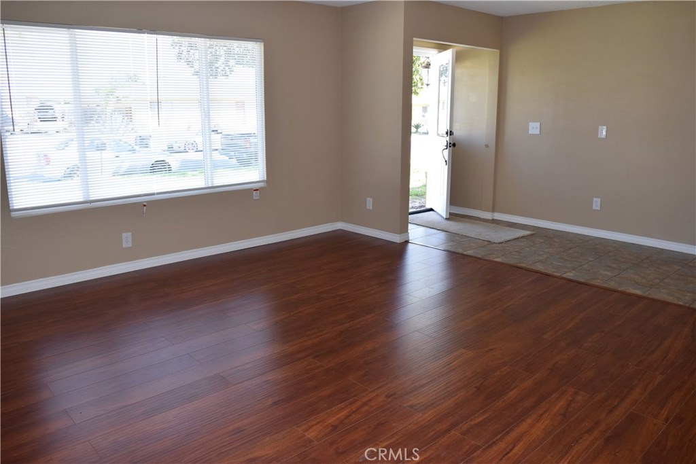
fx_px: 522
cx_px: 348
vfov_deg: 47.9
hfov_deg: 67.4
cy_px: 232
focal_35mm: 27
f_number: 5.6
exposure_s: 1/125
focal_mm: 18
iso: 640
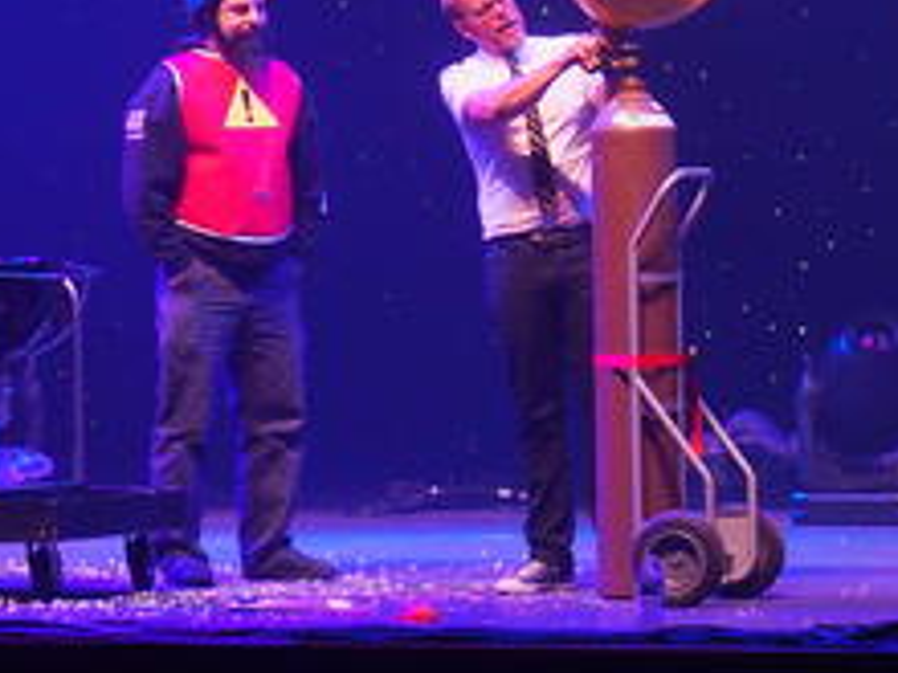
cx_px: 551
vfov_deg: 5.4
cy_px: 33
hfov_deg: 7.2
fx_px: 7160
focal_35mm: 276
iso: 400
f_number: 2.8
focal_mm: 28.8
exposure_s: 1/100
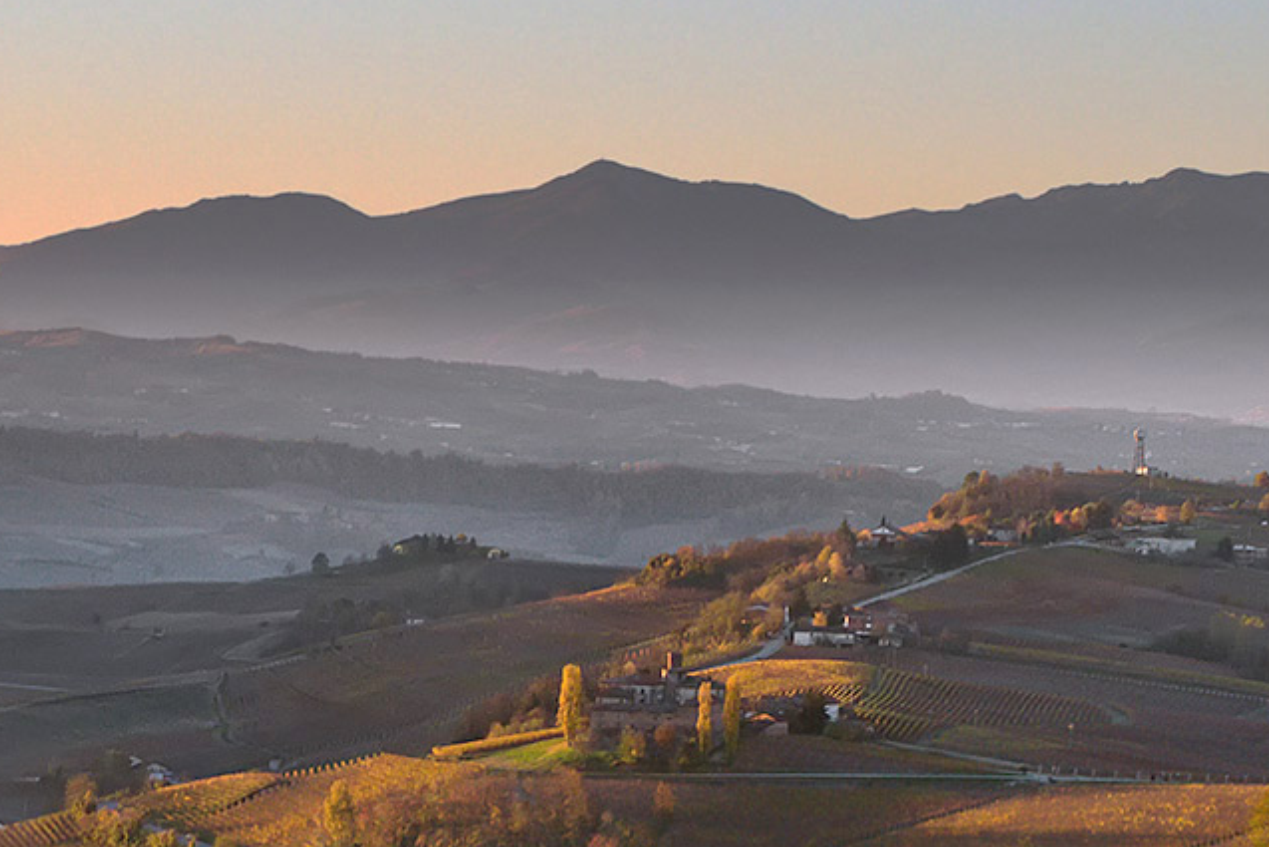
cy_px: 789
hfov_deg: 9.7
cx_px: 355
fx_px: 7472
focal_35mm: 212
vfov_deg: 6.5
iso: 250
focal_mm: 75
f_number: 14
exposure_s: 1/125
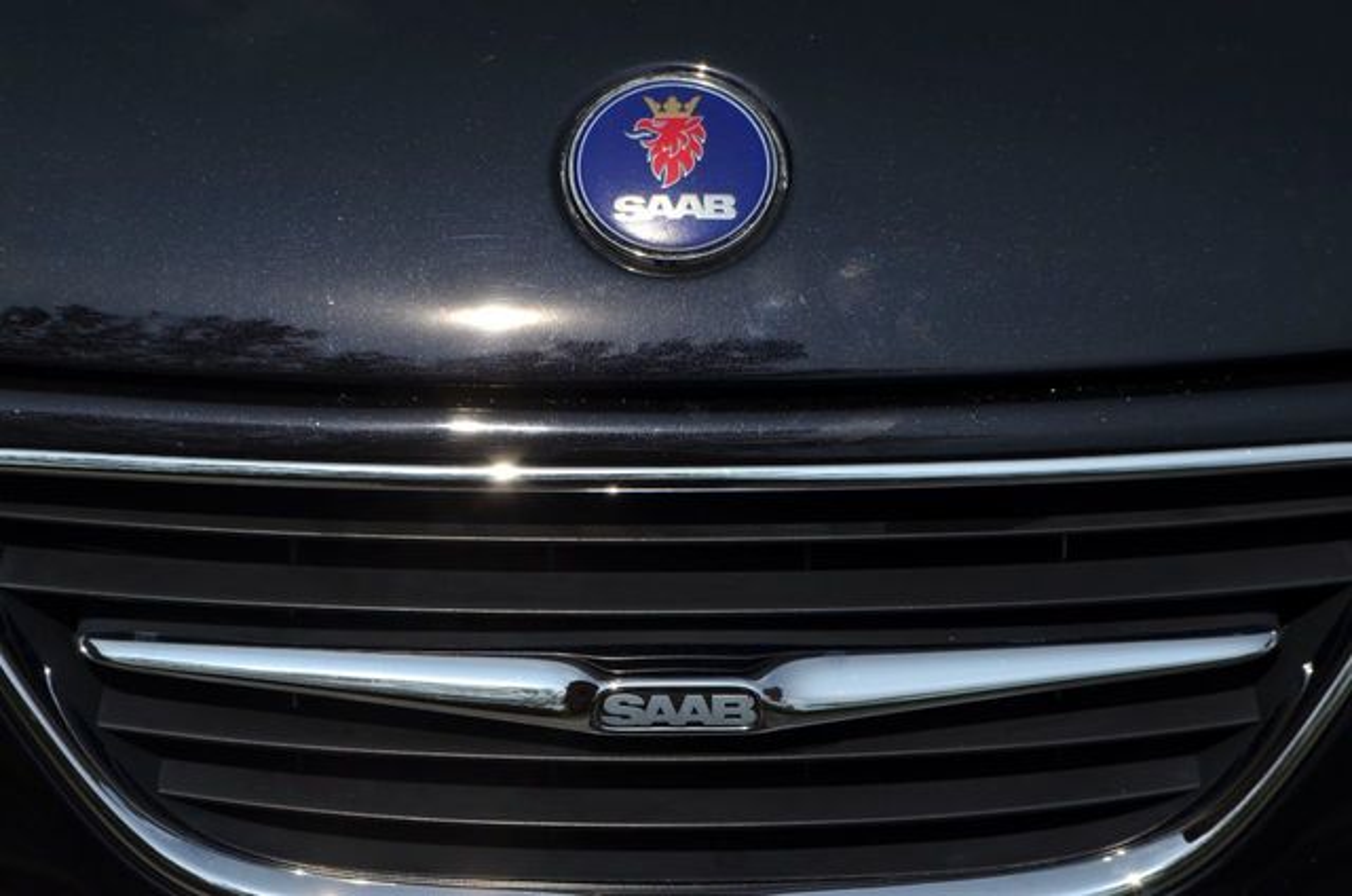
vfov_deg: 19.6
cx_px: 676
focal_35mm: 69
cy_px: 448
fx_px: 2586
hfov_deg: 29.3
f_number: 10
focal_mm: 46
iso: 100
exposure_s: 1/400
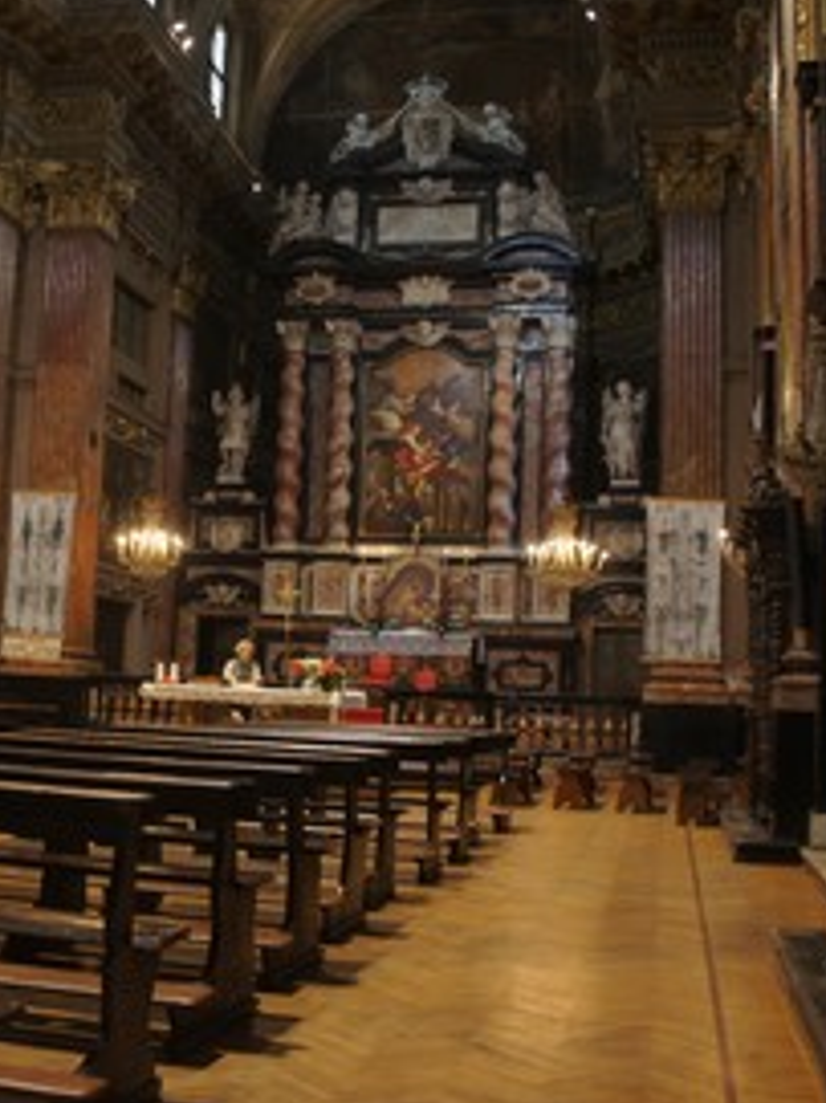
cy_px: 525
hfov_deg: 32.5
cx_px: 252
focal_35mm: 44
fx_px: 1401
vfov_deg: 43.0
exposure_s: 1/30
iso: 1600
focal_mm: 18
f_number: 3.5
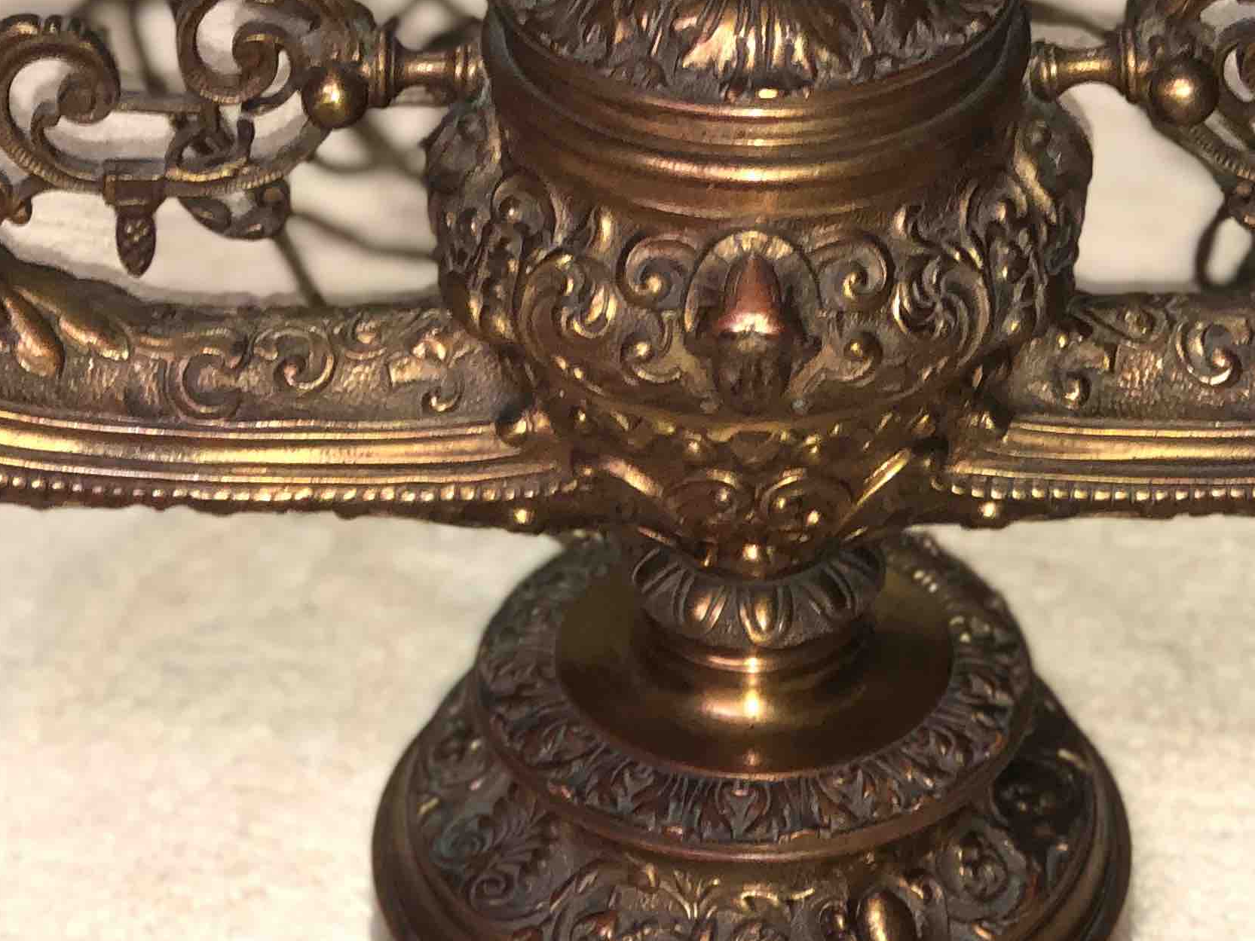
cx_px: 706
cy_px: 109
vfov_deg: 10.7
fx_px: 5004
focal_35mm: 138
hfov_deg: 14.3
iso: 160
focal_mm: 6.6
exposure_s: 1/30
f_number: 2.8
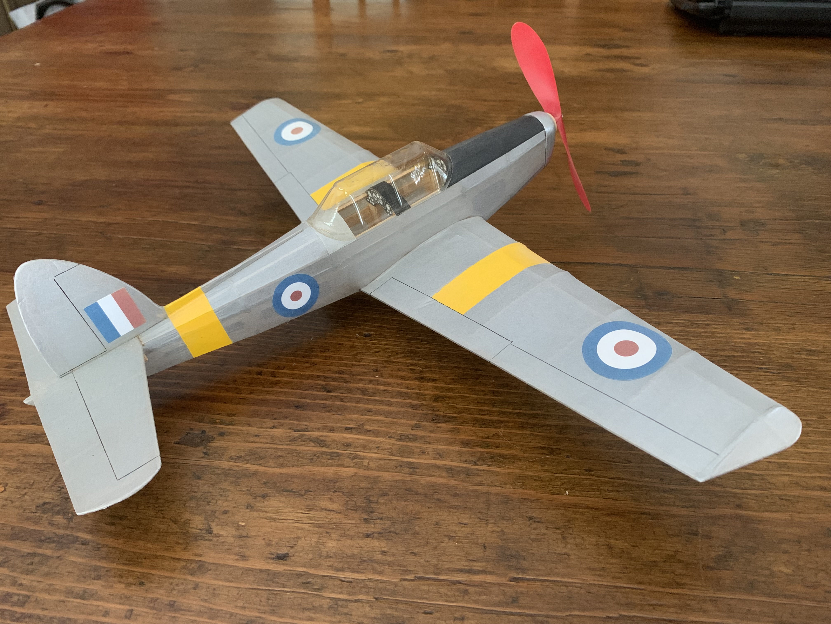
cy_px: 312
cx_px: 416
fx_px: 624
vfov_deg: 53.1
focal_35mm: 26
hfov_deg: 67.3
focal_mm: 4.25
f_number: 1.8
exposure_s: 1/30
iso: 500
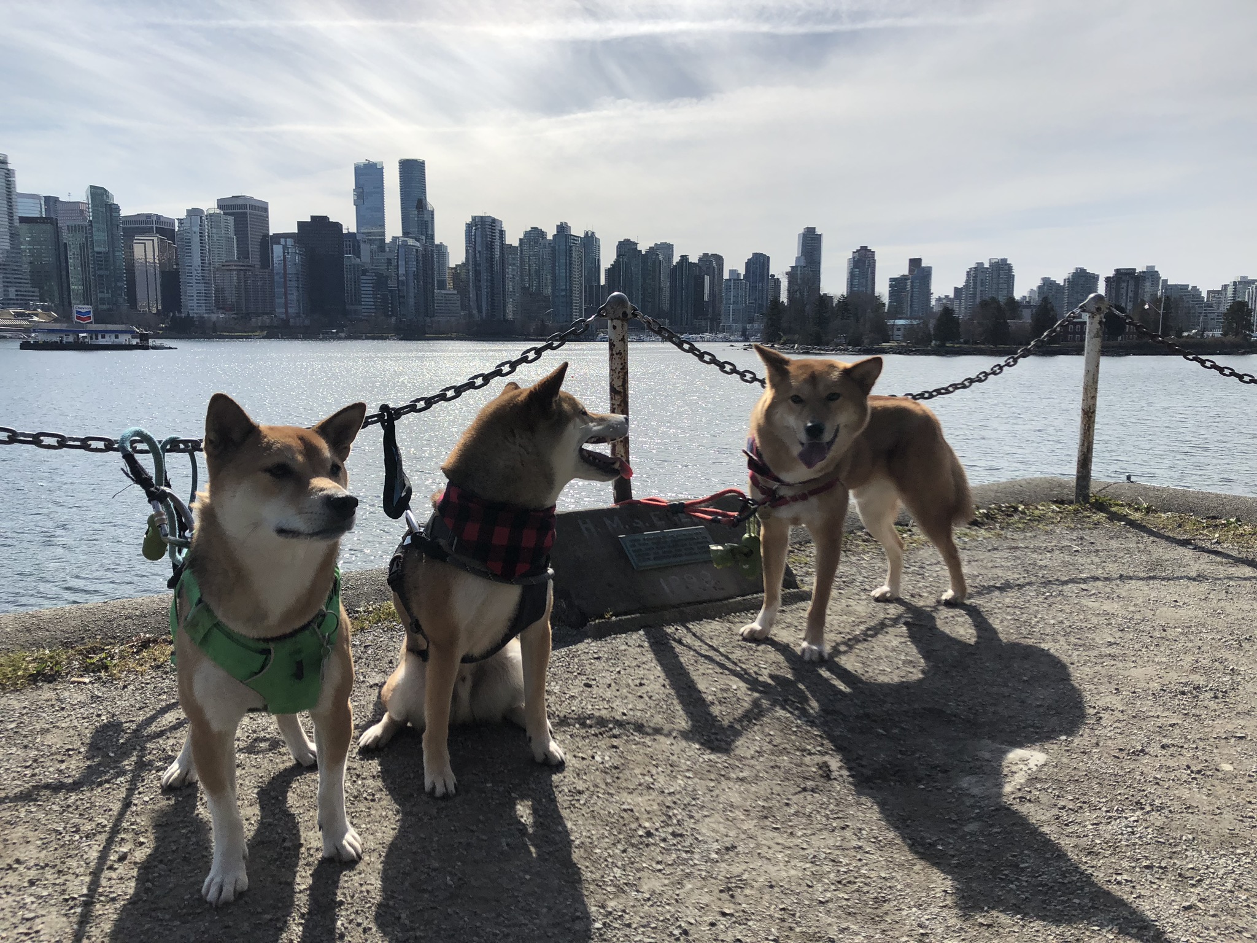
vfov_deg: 49.7
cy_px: 472
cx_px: 628
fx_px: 1017
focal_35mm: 28
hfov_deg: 63.4
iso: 25
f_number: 1.8
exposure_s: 1/4808
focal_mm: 3.99
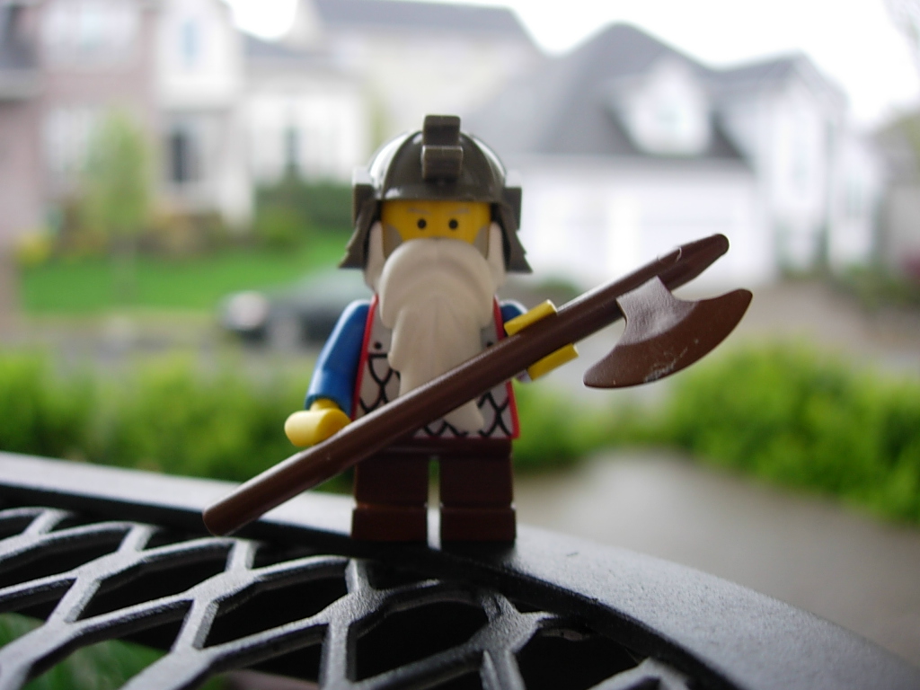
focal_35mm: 38
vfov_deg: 37.7
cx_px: 460
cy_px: 345
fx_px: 1010
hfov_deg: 49.0
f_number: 2.8
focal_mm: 7.8
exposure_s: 1/50.7
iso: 64
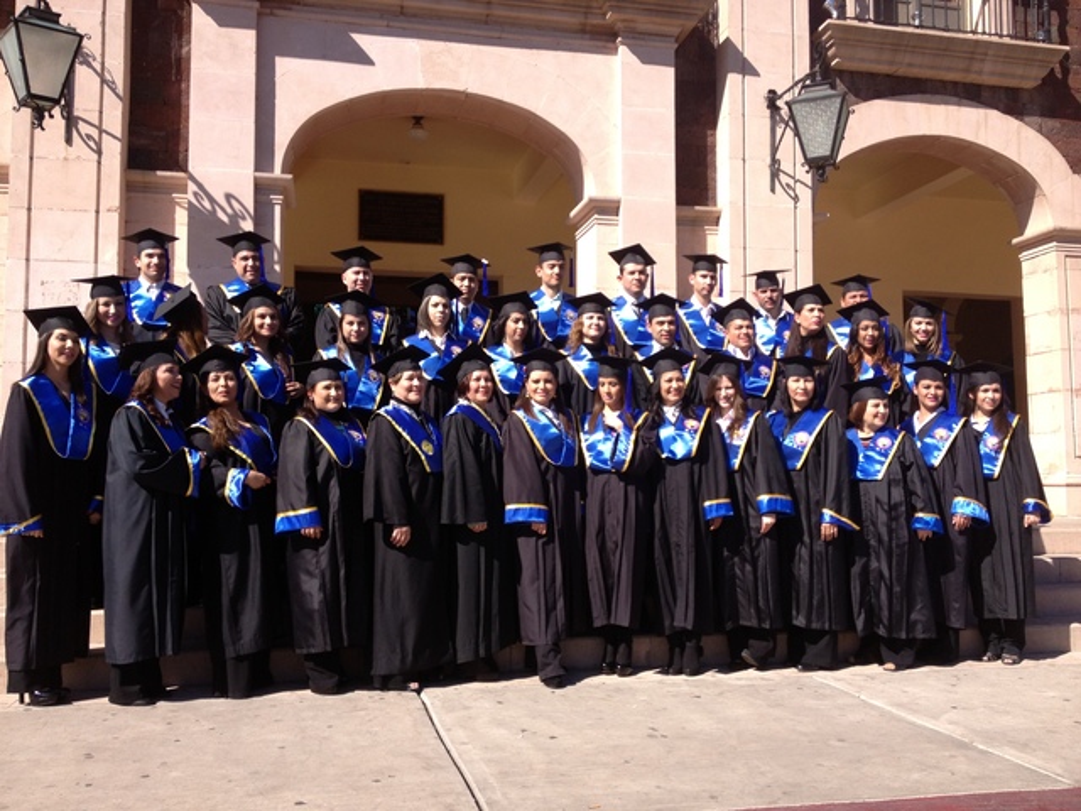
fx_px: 1093
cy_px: 406
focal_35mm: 35
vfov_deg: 40.7
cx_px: 540
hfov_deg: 52.6
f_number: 2.4
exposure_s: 1/1175
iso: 50
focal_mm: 4.28
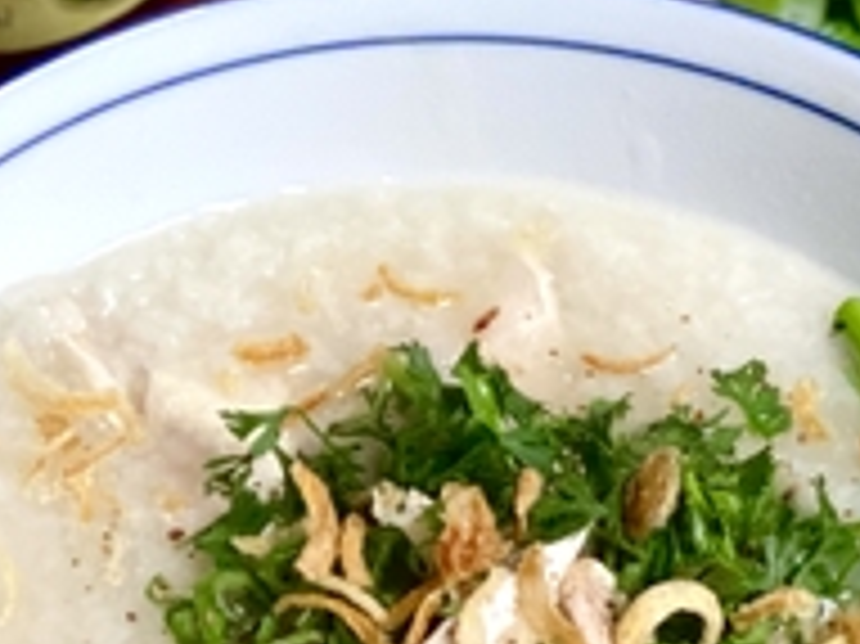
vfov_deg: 6.8
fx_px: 5413
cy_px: 365
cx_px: 216
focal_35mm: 218
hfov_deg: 9.1
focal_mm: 6
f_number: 2
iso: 250
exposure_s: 1/120
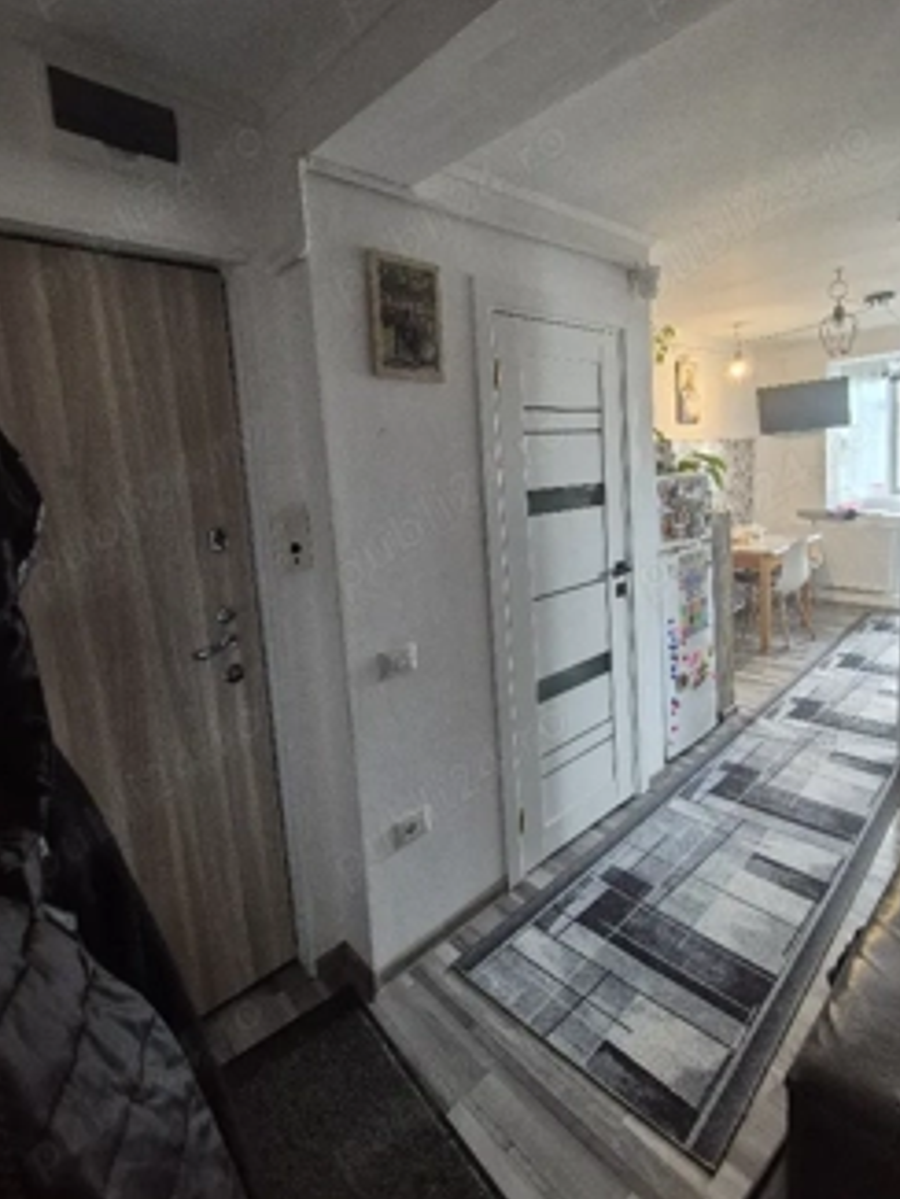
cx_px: 487
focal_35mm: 16
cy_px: 539
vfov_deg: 94.2
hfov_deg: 78.0
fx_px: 554
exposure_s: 1/50
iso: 640
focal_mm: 2.2
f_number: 2.2
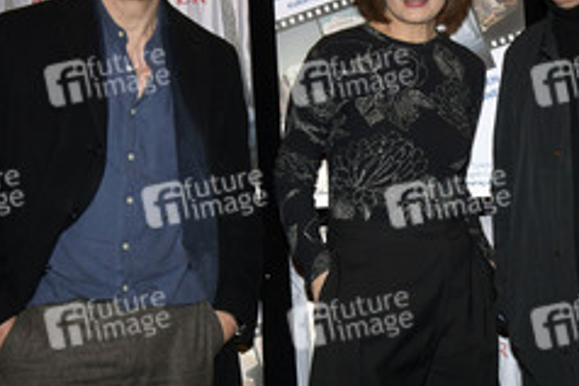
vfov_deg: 15.7
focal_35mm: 87
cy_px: 138
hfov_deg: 23.3
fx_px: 1400
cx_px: 383
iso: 800
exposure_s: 1/160
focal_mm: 46
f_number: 5.6
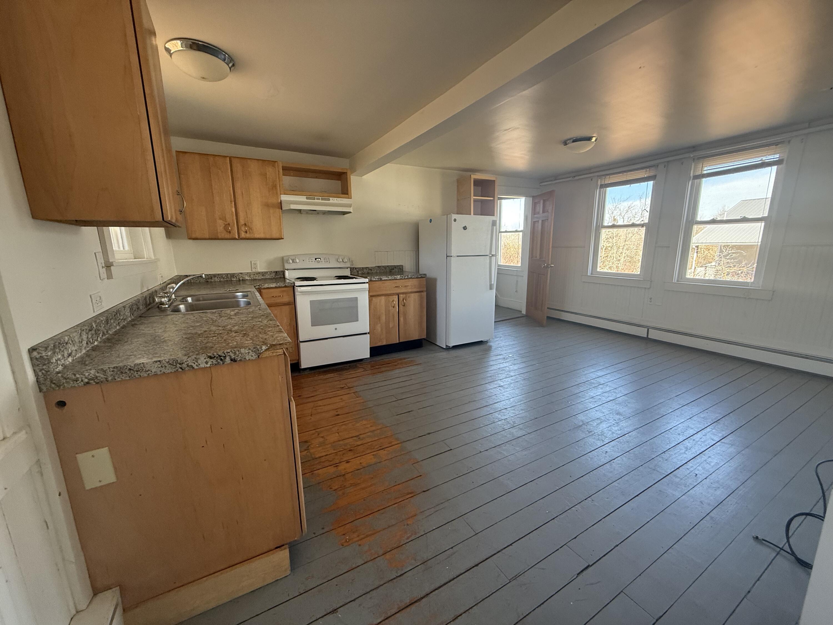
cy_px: 312
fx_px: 337
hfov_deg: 102.1
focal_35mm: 14
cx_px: 416
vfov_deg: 85.7
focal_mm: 2.22
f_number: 2.2
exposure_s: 1/99
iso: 200
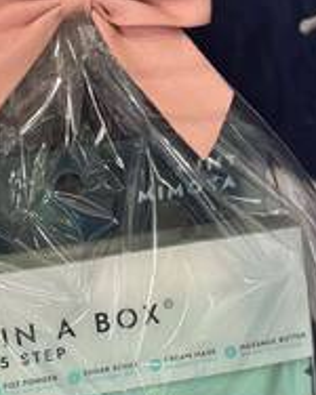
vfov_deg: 23.0
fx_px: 948
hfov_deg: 18.8
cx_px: 95
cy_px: 351
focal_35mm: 81
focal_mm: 5.96
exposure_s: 1/33
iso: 400
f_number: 1.6
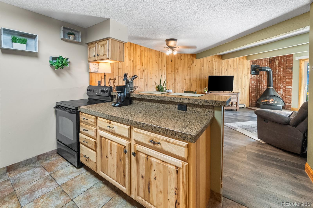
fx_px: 122
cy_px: 104
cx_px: 156
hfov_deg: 104.3
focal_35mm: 14
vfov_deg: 81.1
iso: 11400
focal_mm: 14
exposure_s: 1/15
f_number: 8
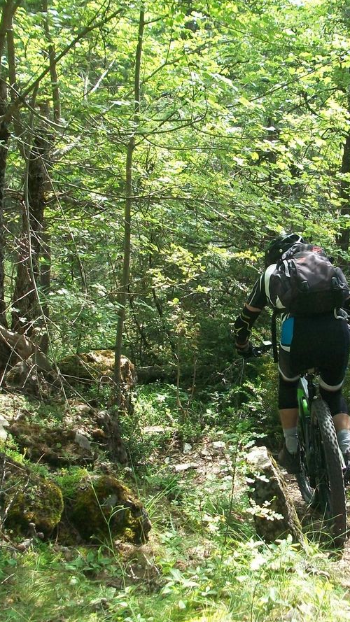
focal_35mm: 50
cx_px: 268
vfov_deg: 41.3
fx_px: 825
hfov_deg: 23.7
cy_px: 311
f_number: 2.8
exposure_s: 1/200
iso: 80
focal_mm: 5.7
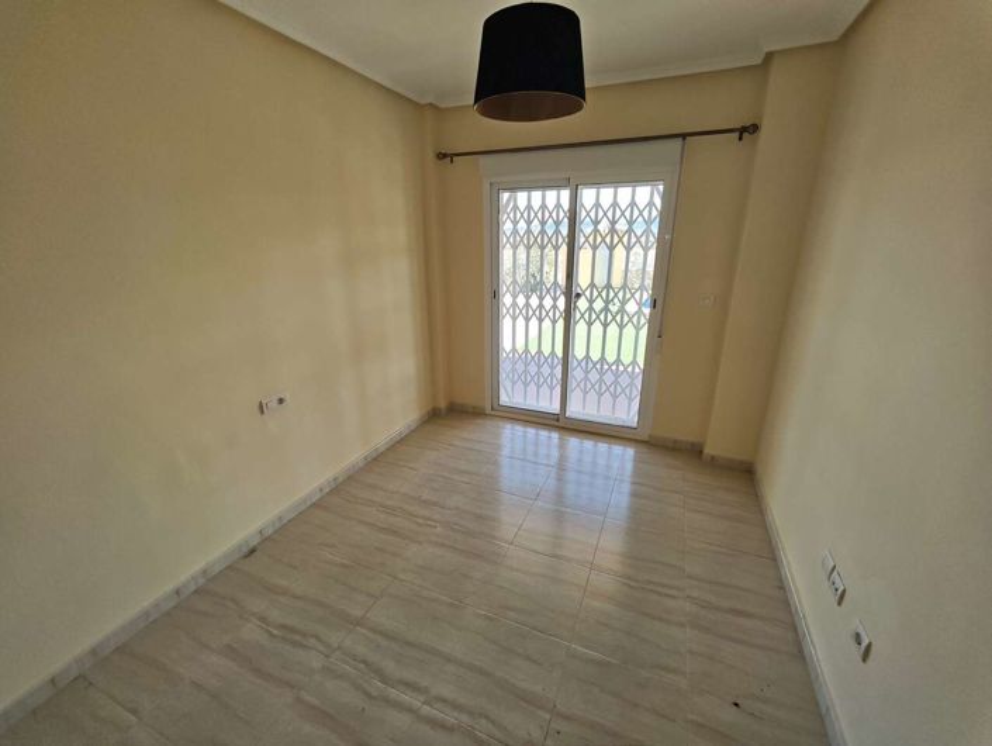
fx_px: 402
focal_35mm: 14
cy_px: 373
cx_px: 496
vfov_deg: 85.8
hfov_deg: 102.0
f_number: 2.2
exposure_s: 1/100
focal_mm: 2.16
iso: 64
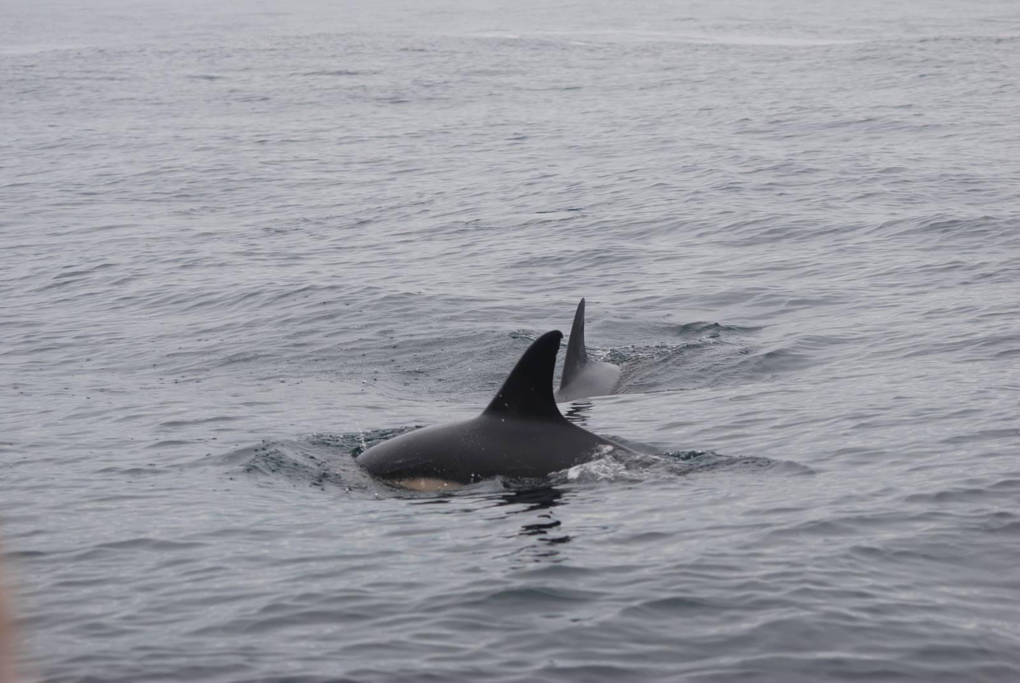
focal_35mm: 105
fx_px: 2978
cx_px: 510
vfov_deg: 13.1
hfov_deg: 19.4
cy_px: 342
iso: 110
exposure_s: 1/500
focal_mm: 70
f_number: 5.6
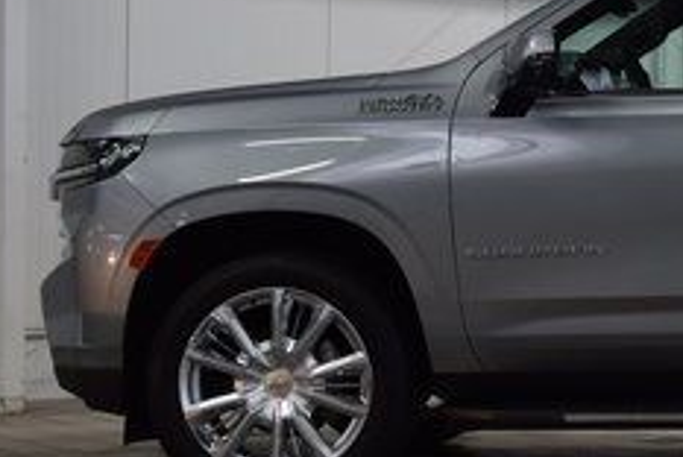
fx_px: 2268
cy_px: 204
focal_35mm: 119
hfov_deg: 16.2
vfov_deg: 11.5
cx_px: 903
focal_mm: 29
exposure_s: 1/30
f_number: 7.1
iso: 400
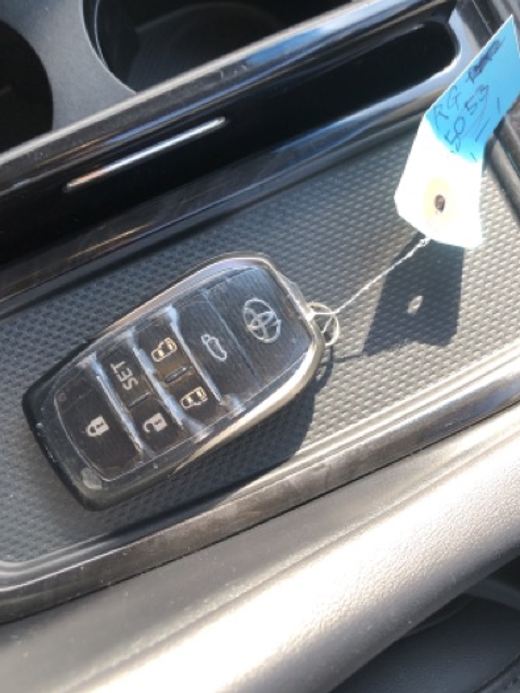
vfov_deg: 53.6
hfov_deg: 41.8
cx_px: 270
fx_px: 681
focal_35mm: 34
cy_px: 276
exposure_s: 1/60
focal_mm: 3.99
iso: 32
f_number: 1.8
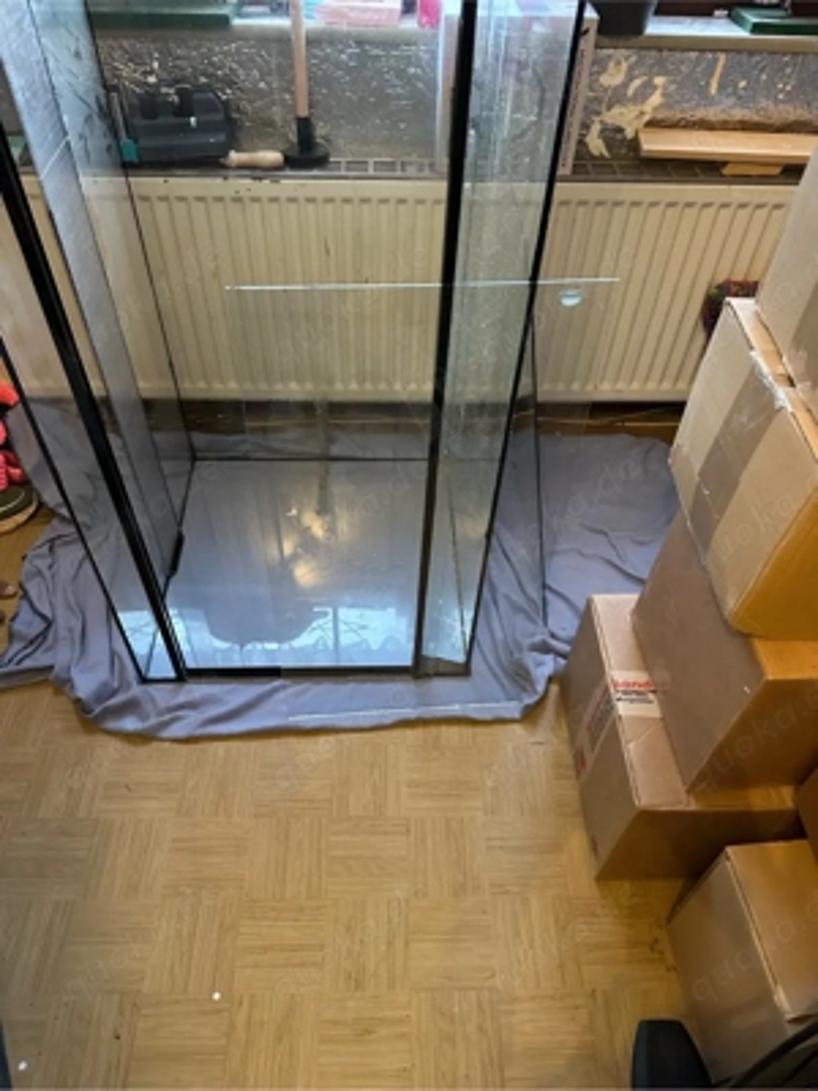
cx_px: 409
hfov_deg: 56.8
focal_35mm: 24
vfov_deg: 71.6
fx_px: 756
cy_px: 546
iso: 800
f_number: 1.78
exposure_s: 1/50
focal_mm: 6.86
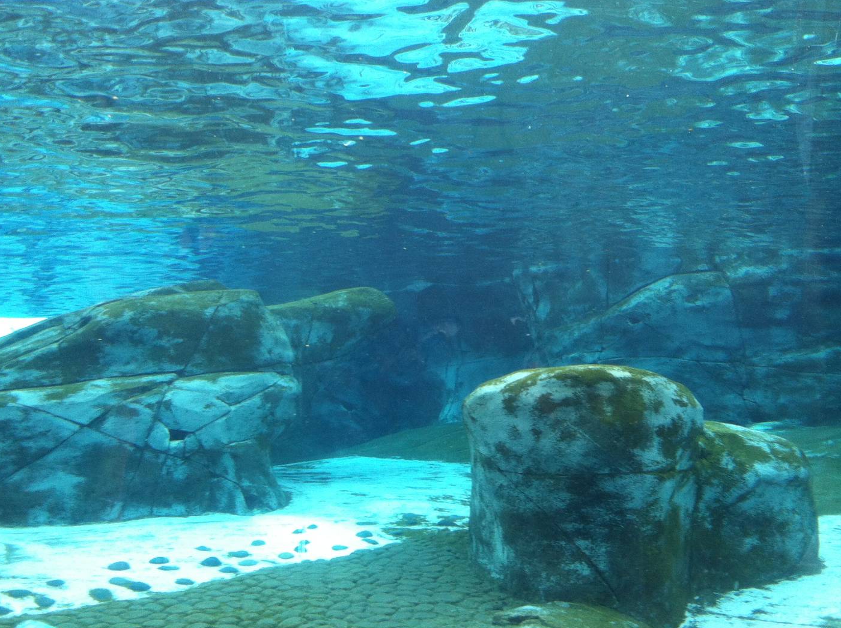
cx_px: 427
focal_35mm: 40
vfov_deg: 35.9
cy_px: 337
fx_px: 970
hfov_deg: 46.9
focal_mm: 3.85
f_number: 2.8
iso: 100
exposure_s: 1/120
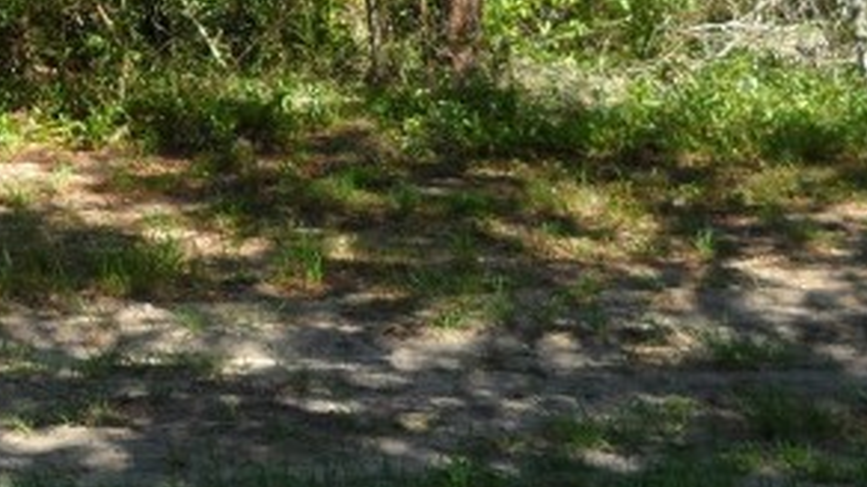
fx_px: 2367
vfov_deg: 11.4
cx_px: -190
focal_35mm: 103
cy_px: -178
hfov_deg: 19.5
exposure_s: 1/350
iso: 80
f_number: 3.5
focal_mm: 4.9
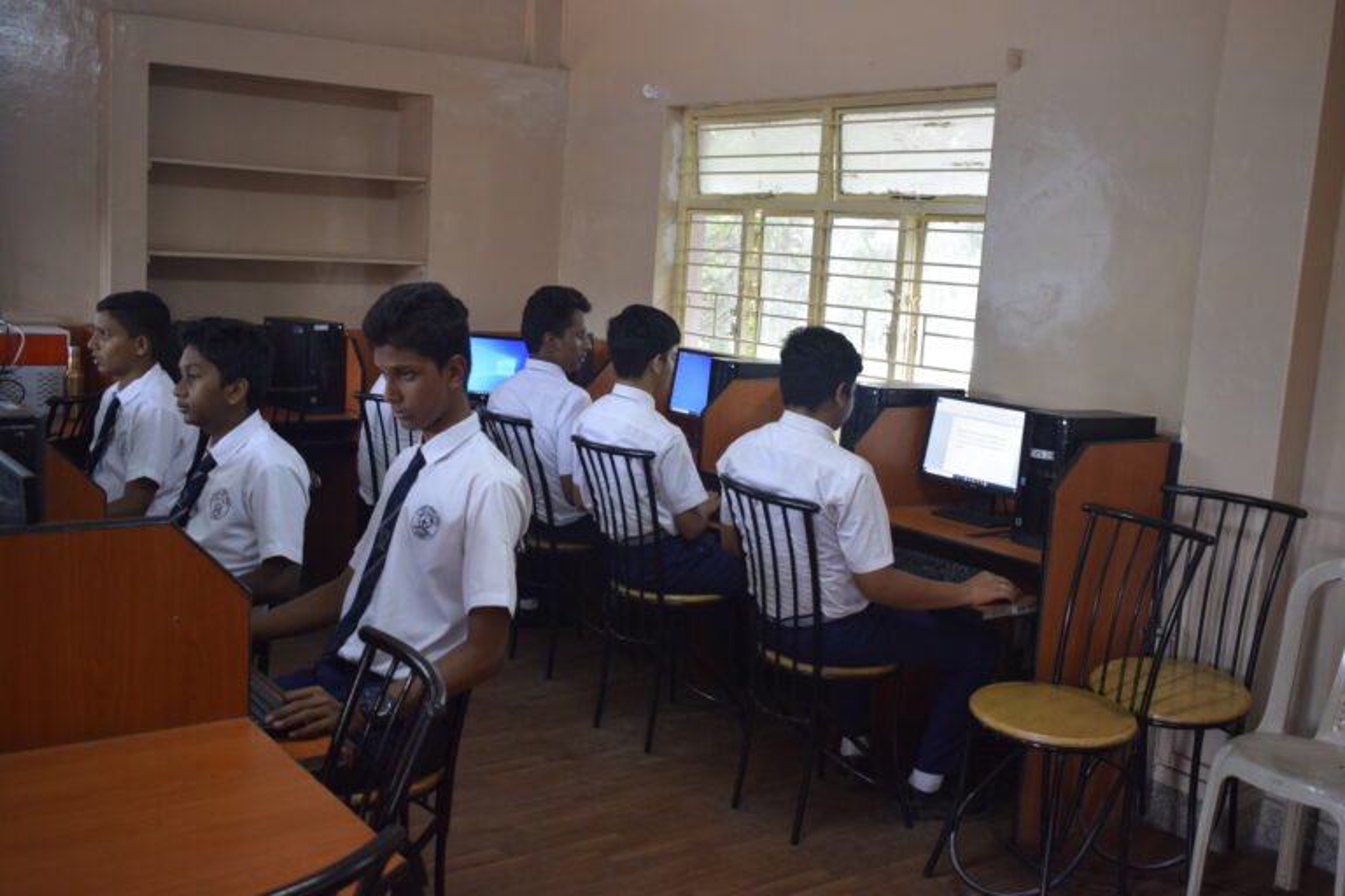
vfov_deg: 36.9
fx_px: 1345
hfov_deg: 53.1
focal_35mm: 36
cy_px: 448
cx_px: 672
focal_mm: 24
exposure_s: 1/60
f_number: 4
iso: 1250
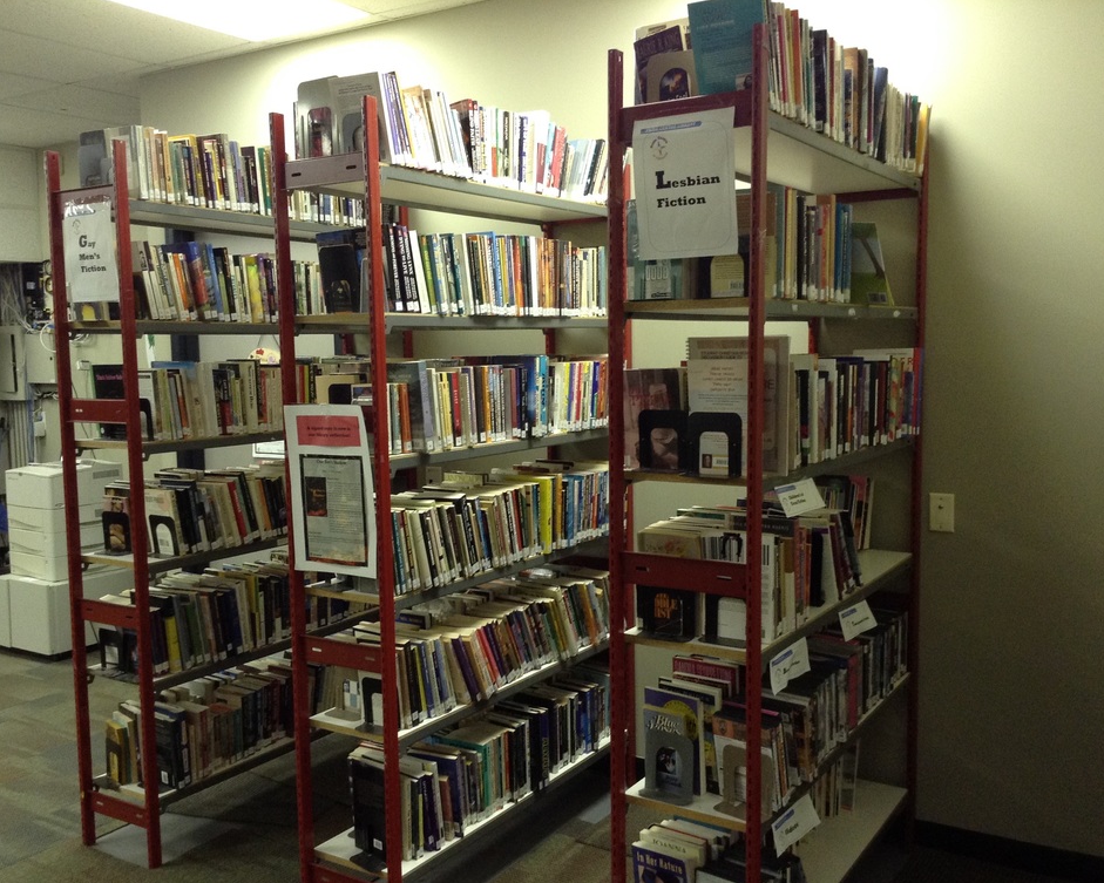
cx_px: 524
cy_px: 446
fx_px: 1144
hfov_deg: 51.5
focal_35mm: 35
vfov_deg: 42.2
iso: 125
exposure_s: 1/24
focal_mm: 3.3
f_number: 2.4
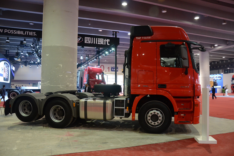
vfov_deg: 47.9
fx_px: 175
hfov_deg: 67.4
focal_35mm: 27
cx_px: 117
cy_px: 78
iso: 1600
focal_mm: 18
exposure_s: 1/40
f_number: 3.5
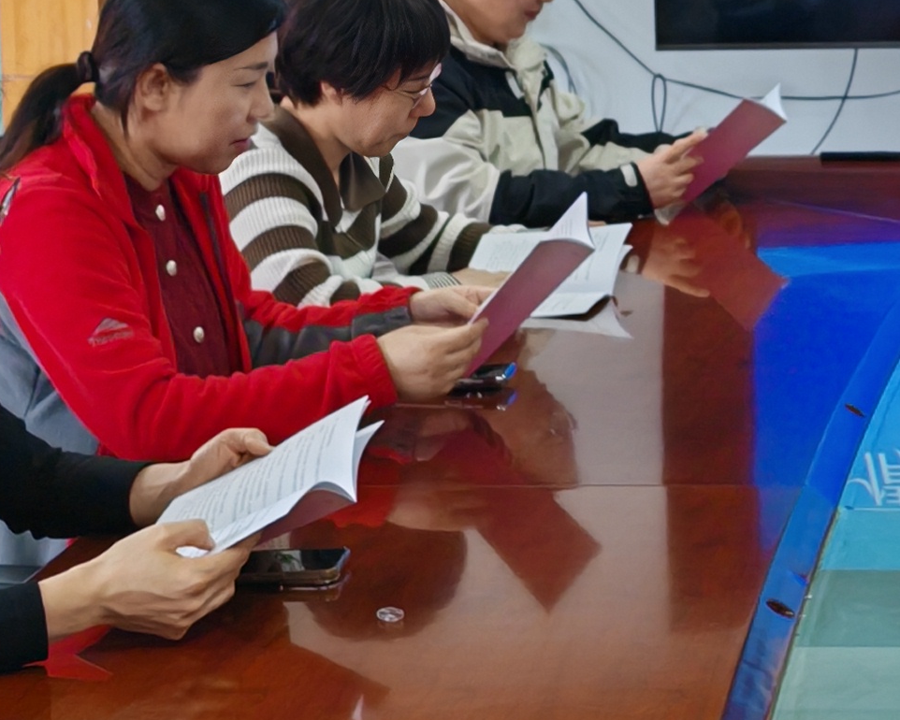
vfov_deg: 14.1
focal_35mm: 108
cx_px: 918
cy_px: 81
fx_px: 2877
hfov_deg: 17.3
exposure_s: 1/100
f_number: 1.6
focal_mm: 5.4
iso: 64
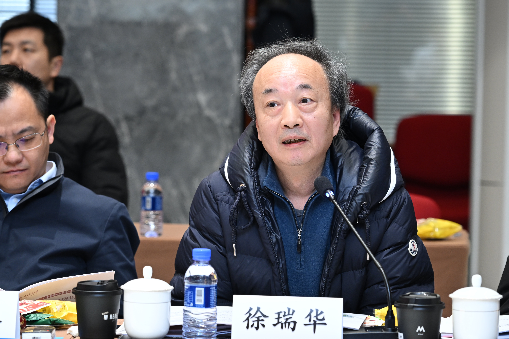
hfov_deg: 12.5
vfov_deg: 8.3
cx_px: 254
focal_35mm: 165
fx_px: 2333
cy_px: 170
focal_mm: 110
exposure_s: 1/160
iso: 1000
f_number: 4
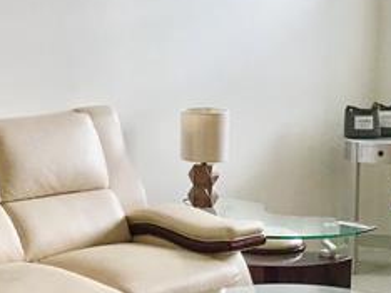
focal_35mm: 106
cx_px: 227
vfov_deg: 13.9
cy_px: 182
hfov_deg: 18.6
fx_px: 1196
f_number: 2.4
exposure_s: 1/40
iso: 25
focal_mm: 3.3
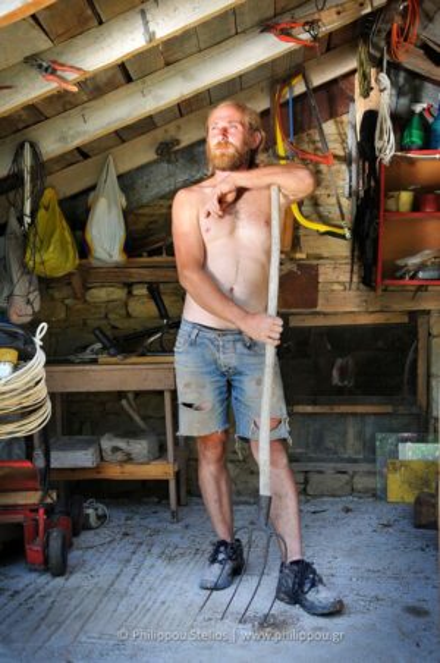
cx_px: 220
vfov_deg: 45.0
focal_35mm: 44
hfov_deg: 30.8
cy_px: 332
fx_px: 800
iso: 250
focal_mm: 29
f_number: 5.6
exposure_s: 1/160
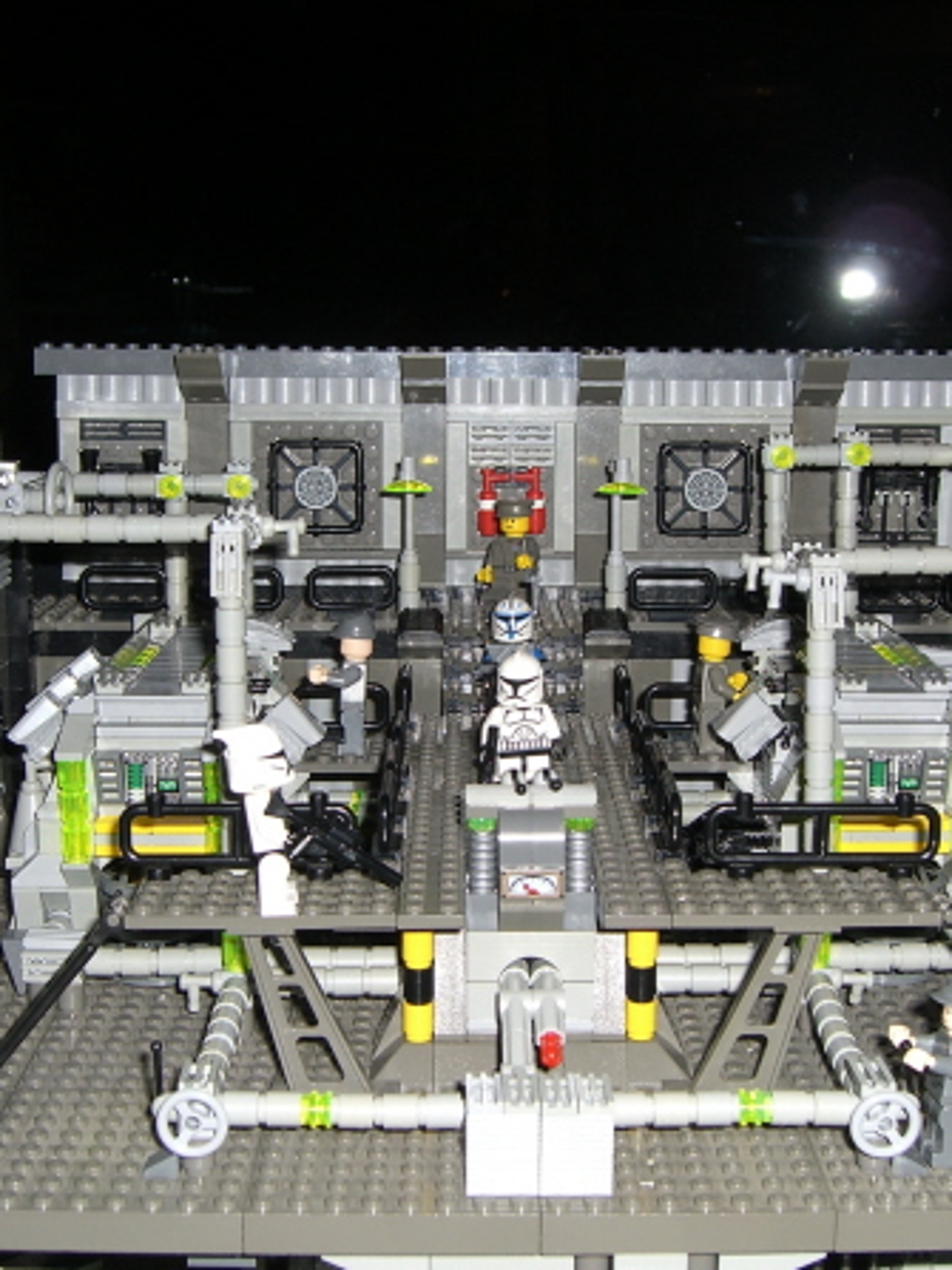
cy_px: 636
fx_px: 1871
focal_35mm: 51
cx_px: 477
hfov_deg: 28.5
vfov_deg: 37.5
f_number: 4
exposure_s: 1/60
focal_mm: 7.9
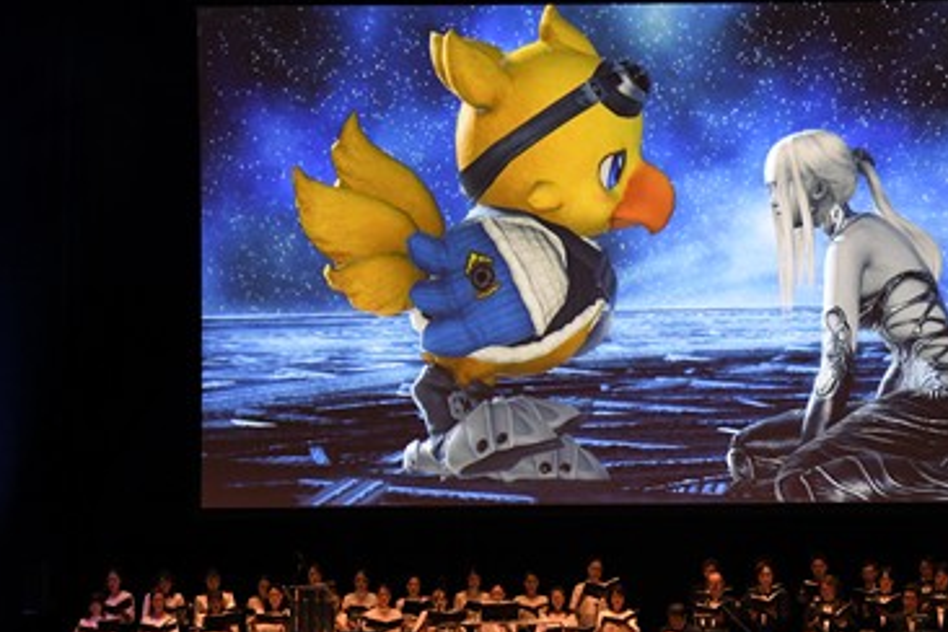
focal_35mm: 175
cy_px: 436
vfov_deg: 7.8
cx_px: 642
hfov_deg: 11.7
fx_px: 4608
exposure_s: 1/125
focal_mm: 125
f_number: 4.8
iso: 2500
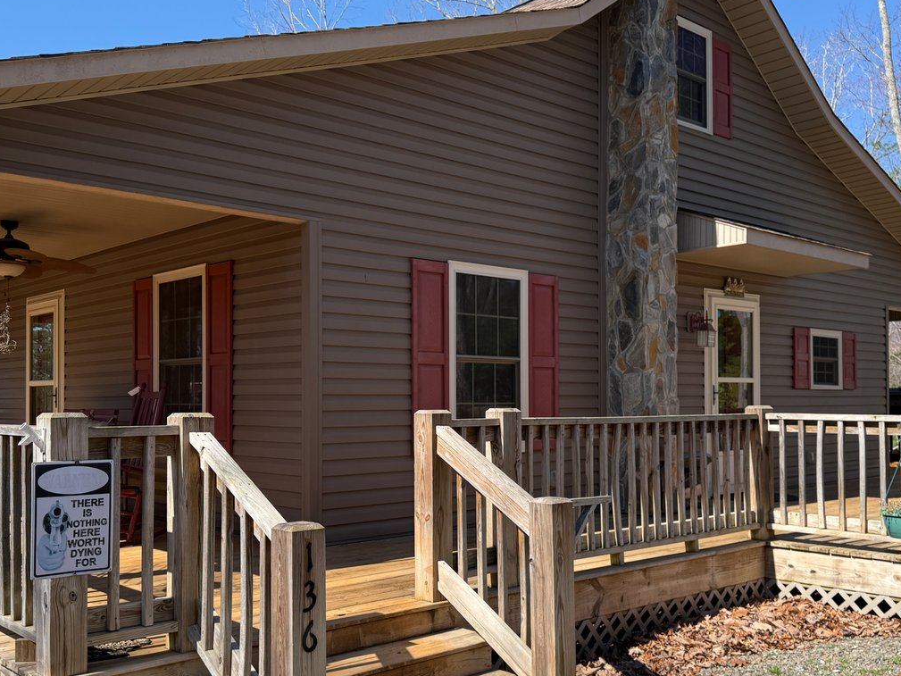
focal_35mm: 36
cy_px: 383
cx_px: 424
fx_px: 937
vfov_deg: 39.6
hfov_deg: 51.3
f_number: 1.78
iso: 80
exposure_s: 1/1812
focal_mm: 6.76
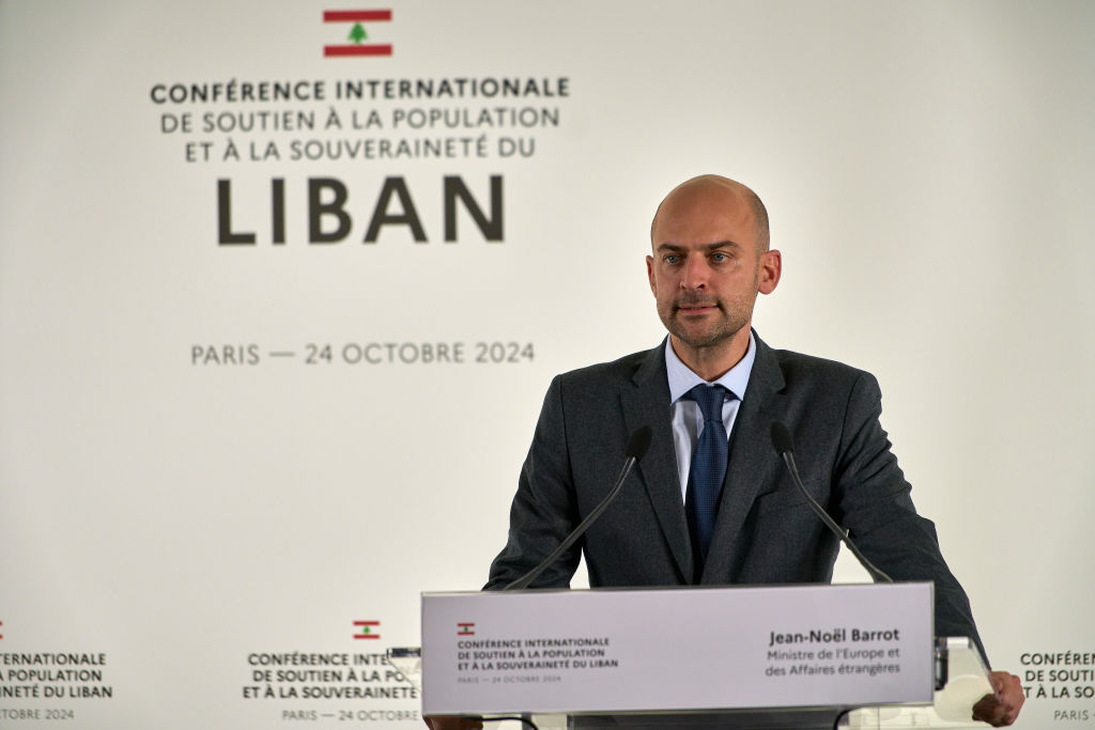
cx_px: 548
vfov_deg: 6.9
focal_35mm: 200
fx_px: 6084
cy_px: 365
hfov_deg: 10.3
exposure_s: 1/500
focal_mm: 200
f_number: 4
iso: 1250
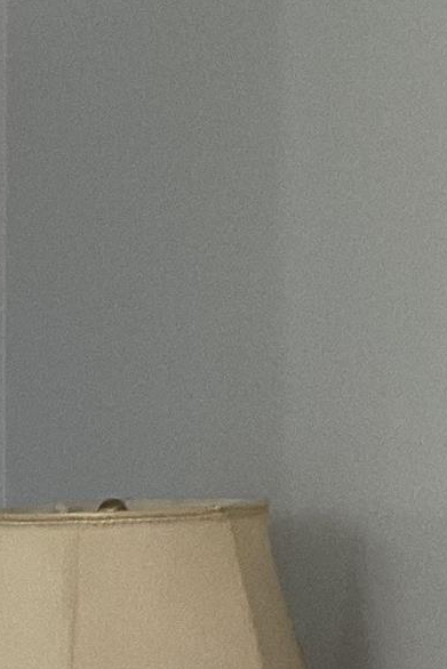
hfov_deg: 7.4
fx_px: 2941
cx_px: -1004
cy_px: 564
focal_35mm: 158
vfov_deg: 12.9
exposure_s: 1/60
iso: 125
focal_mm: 3
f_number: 1.8
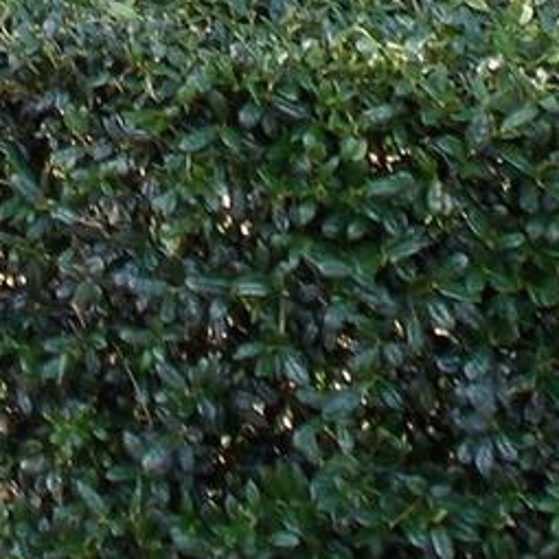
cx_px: 61
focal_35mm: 244
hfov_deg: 7.2
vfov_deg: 6.9
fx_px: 4458
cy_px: -627
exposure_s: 1/60
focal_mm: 7.9
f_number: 4.2
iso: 80
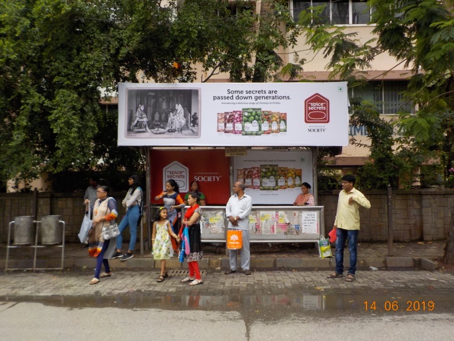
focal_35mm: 30
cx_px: 227
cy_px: 170
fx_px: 393
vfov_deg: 46.8
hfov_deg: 60.0
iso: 125
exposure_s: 1/400
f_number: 3.3
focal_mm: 4.1
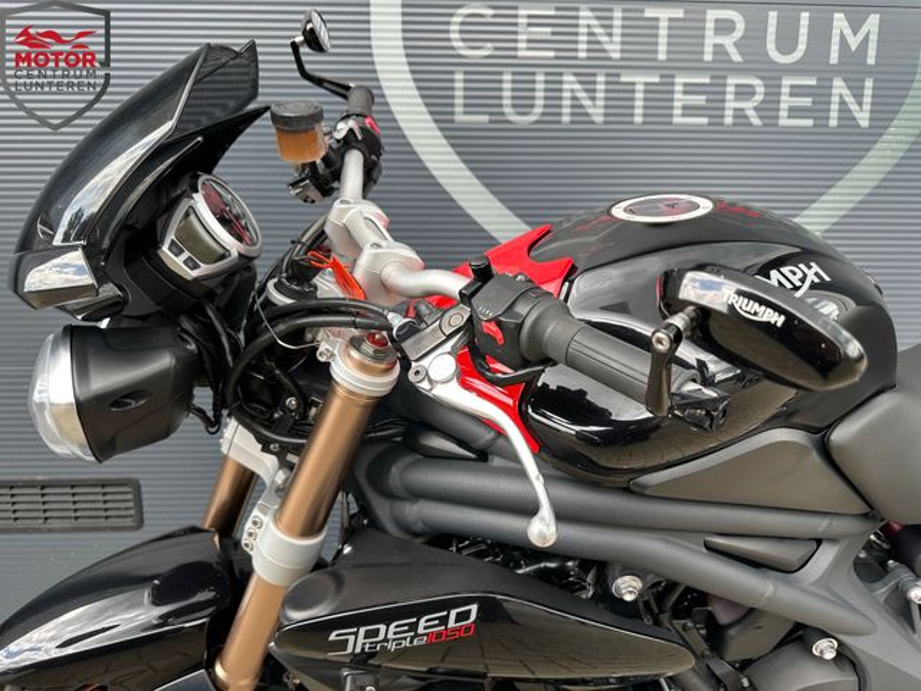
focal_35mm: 24
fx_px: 639
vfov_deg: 56.8
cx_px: 460
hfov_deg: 71.6
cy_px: 346
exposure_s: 1/284
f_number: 1.78
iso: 80
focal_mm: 6.86
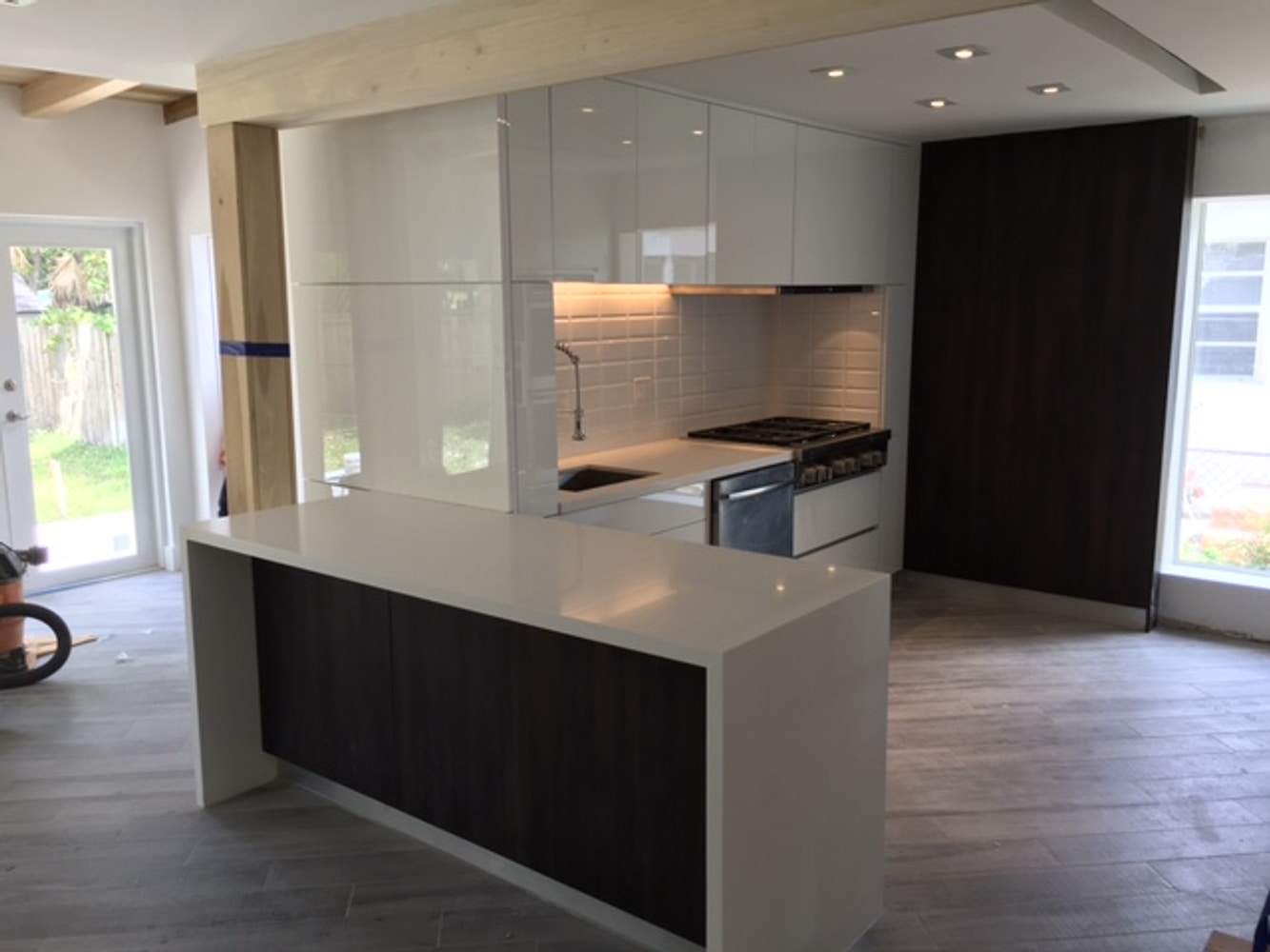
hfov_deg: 61.7
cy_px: 476
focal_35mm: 29
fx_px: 1064
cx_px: 635
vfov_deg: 48.2
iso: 32
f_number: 2.2
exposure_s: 1/60
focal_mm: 4.15
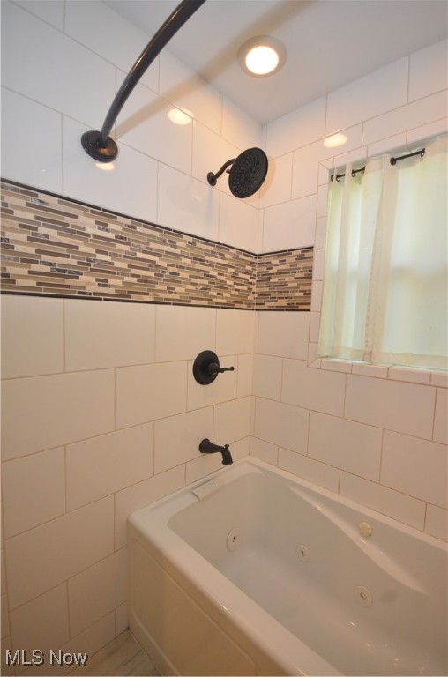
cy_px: 338
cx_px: 224
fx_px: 282
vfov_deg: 100.5
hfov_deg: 77.0
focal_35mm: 15
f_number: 4
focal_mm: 10
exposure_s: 1/60
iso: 800
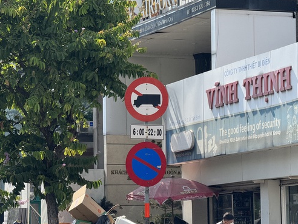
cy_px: 109
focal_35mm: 156
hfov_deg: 12.7
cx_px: 143
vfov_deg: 9.5
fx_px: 1343
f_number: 2.8
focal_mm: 15.66
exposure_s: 1/751
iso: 50
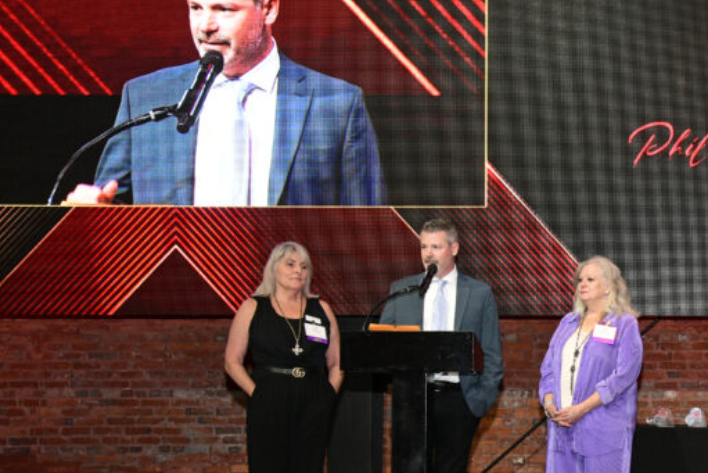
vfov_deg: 17.9
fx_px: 1495
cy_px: 314
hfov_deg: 26.1
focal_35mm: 76
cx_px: 583
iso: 2500
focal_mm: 46
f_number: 5.6
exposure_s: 1/125
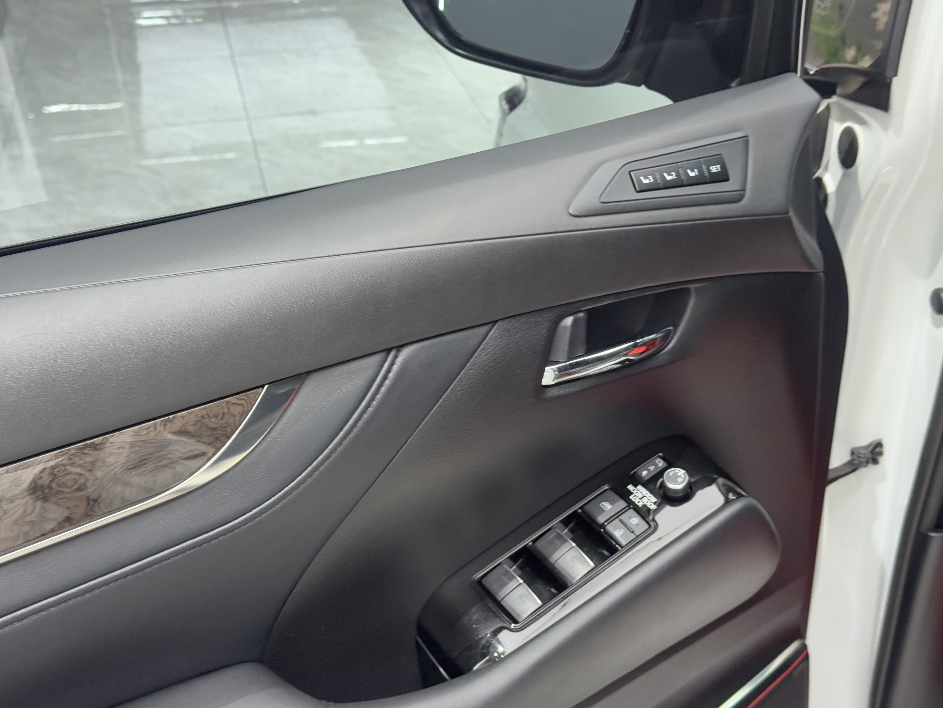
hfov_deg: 39.7
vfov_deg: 30.3
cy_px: 354
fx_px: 1308
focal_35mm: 48
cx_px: 472
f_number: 1.78
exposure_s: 1/50
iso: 125
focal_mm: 6.76
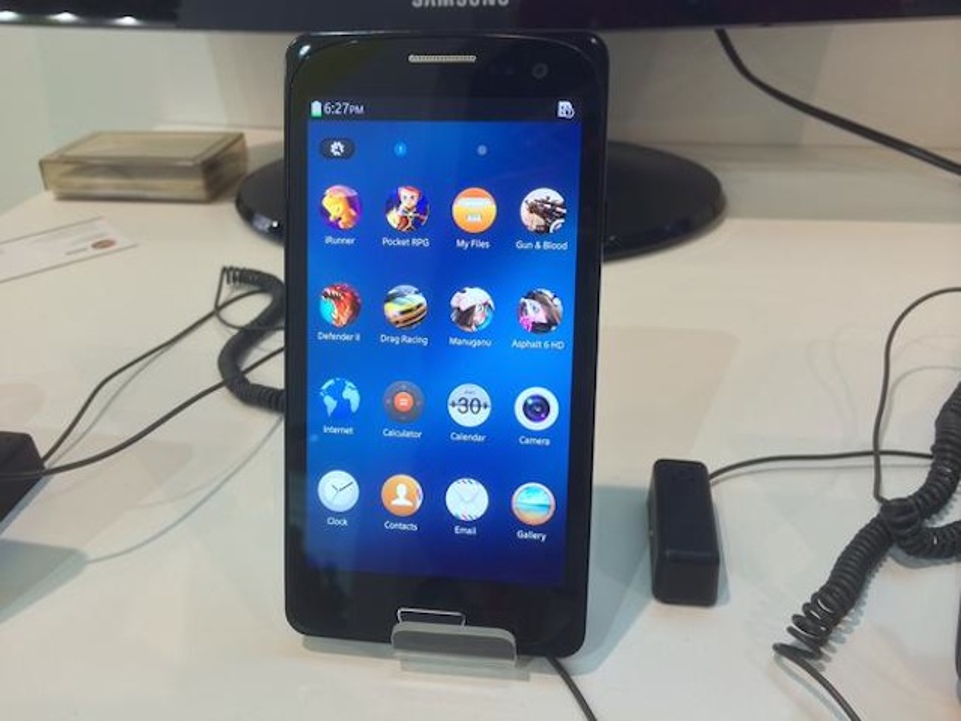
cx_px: 480
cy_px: 360
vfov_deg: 46.8
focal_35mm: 30
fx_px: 833
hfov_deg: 60.0
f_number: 2.2
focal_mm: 4.12
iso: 80
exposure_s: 1/30
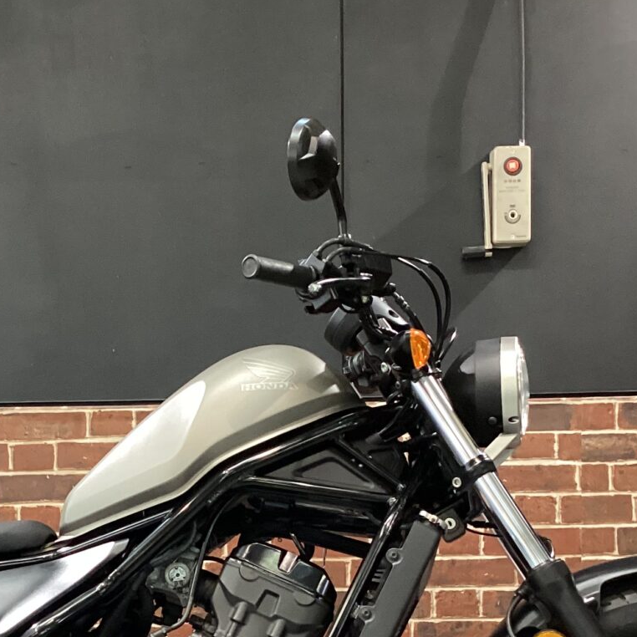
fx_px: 1437
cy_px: 570
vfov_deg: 24.3
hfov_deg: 24.7
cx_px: 165
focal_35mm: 69
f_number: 2.4
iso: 320
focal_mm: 3.3
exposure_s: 1/40
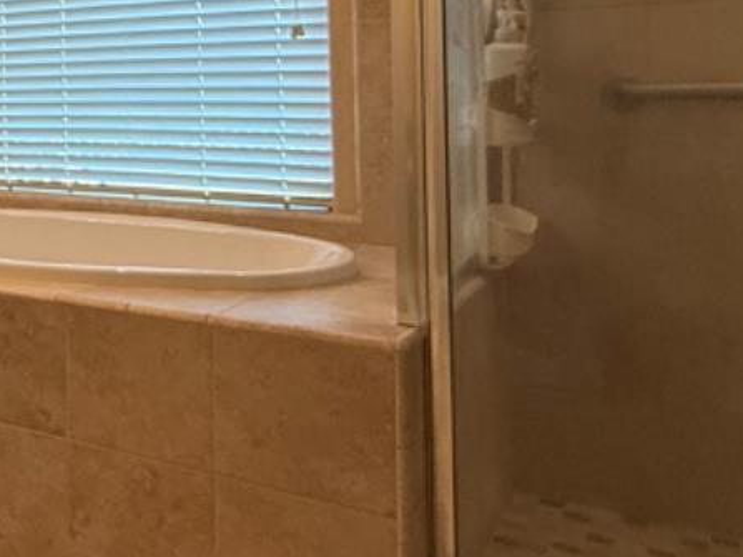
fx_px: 1009
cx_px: -168
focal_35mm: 47
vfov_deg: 29.7
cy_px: 71
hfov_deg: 32.6
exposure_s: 1/120
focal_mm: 2.22
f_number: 2.2
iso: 250
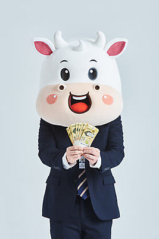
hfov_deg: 9.8
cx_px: 80
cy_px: 120
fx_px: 927
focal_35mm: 140
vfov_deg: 14.6
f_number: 14
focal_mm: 140
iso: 100
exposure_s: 1/125
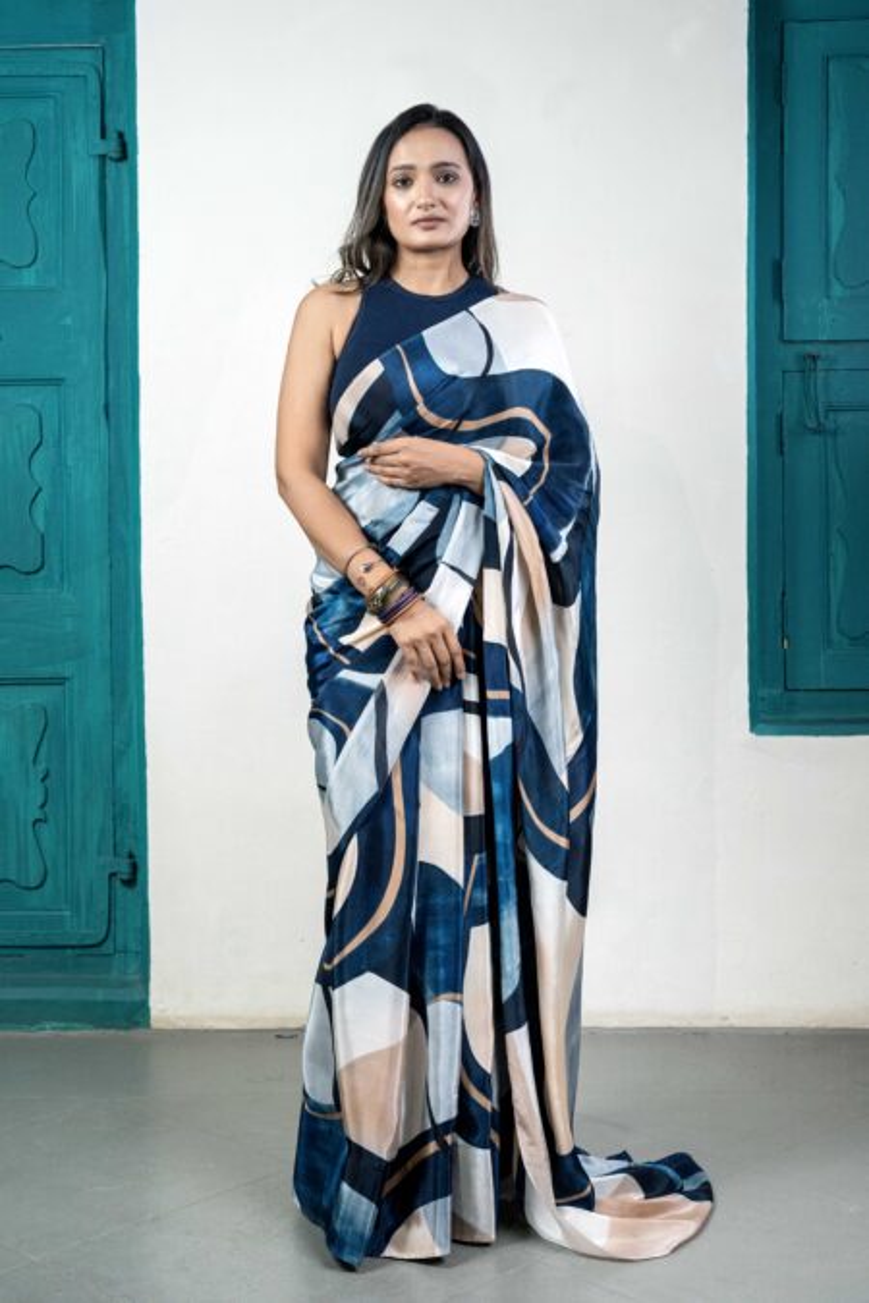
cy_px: 652
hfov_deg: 29.9
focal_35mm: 45
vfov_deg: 43.6
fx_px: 1629
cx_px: 434
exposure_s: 1/160
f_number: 5
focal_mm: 45
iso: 1000
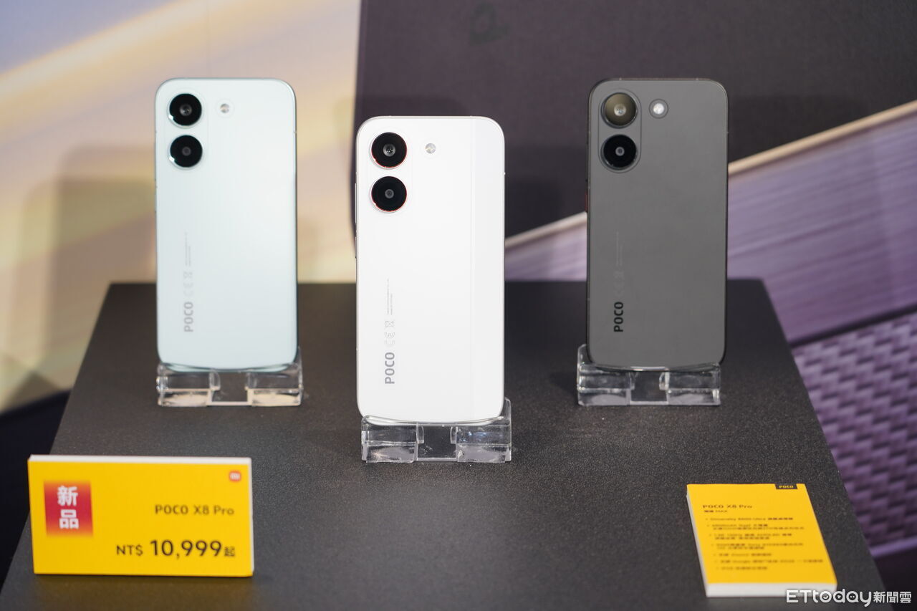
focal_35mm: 82
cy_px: 306
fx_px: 2088
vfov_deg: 16.6
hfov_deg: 24.8
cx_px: 458
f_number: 4
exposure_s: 1/100
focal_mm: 82
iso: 200
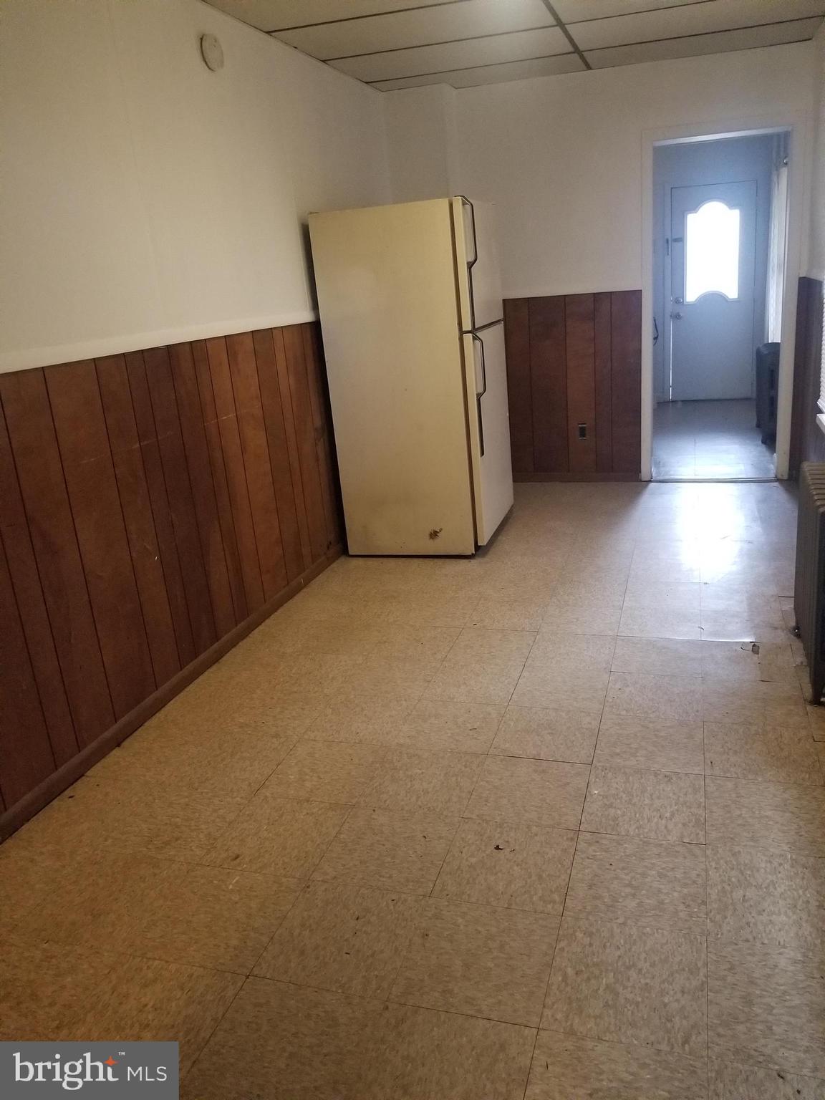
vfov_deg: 67.3
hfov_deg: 53.1
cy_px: 550
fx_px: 826
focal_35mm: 26
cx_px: 412
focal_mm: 4.25
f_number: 1.7
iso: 800
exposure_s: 1/30
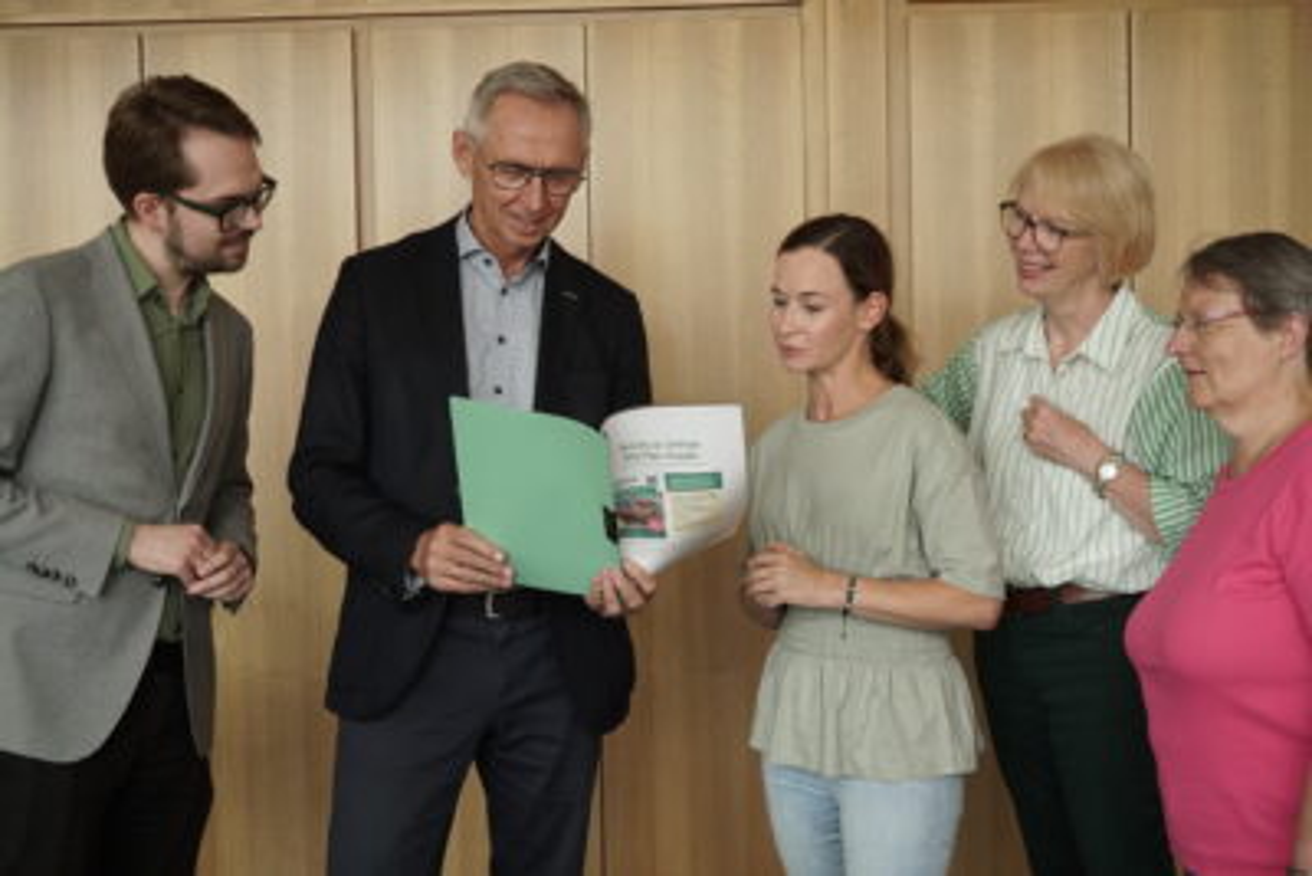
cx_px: 656
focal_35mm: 45
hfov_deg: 43.6
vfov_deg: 29.9
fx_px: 1641
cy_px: 438
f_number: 7.1
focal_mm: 45
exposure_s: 1/125
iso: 640
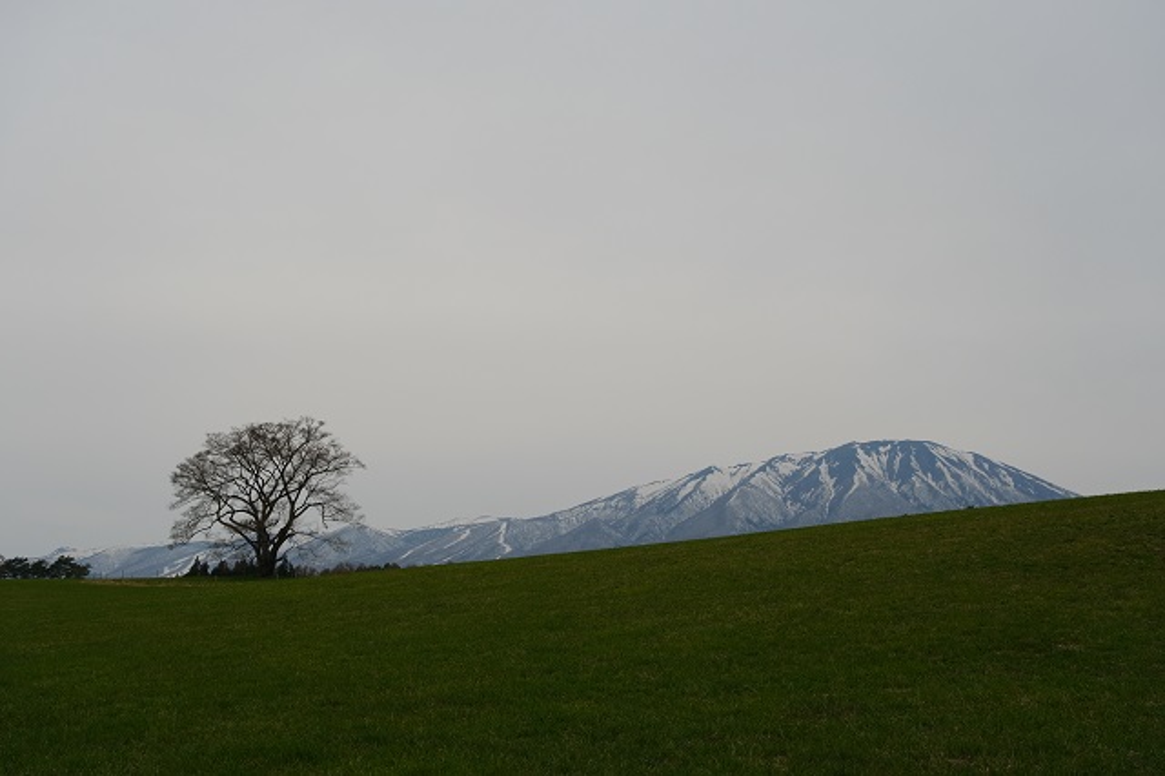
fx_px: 1035
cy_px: 388
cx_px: 582
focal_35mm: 32
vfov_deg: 41.1
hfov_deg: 58.7
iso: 320
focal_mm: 21.2
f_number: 7.1
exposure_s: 1/200
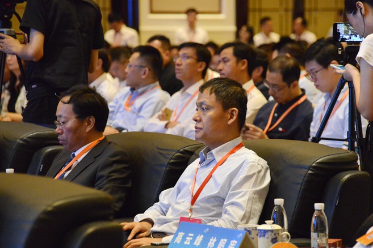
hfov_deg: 9.9
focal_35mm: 207
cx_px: 203
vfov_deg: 6.6
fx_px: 2145
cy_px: 150
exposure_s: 1/100
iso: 6400
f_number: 6
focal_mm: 170
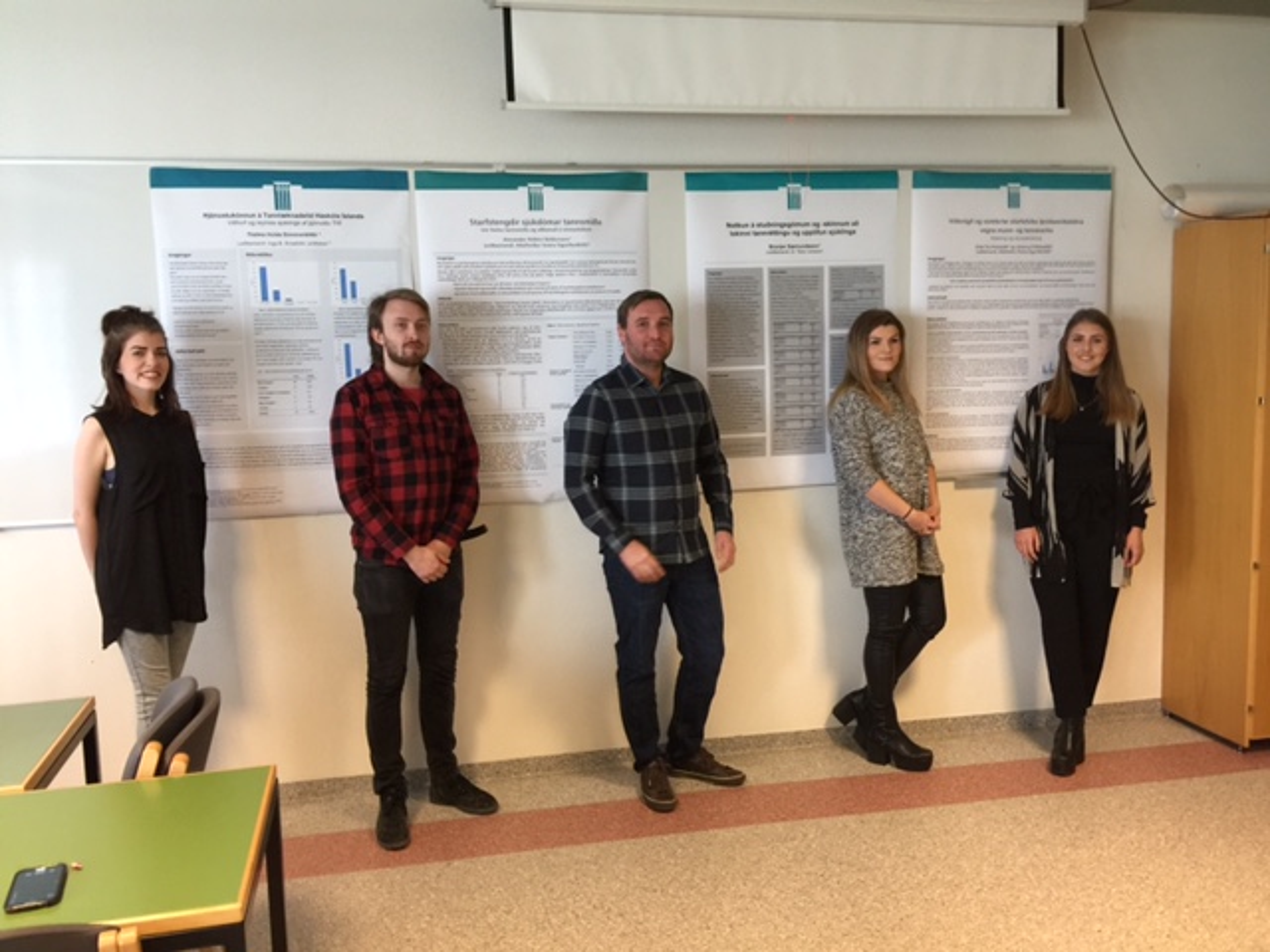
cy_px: 476
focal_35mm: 29
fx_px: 1064
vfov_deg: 48.2
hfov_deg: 61.7
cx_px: 635
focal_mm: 4.15
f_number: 2.2
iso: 100
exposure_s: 1/17
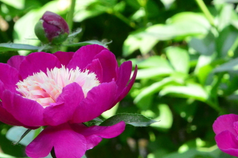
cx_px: 219
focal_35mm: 581
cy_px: 109
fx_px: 3837
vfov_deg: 2.4
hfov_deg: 3.6
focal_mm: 195
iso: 3200
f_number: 20
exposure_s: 1/250
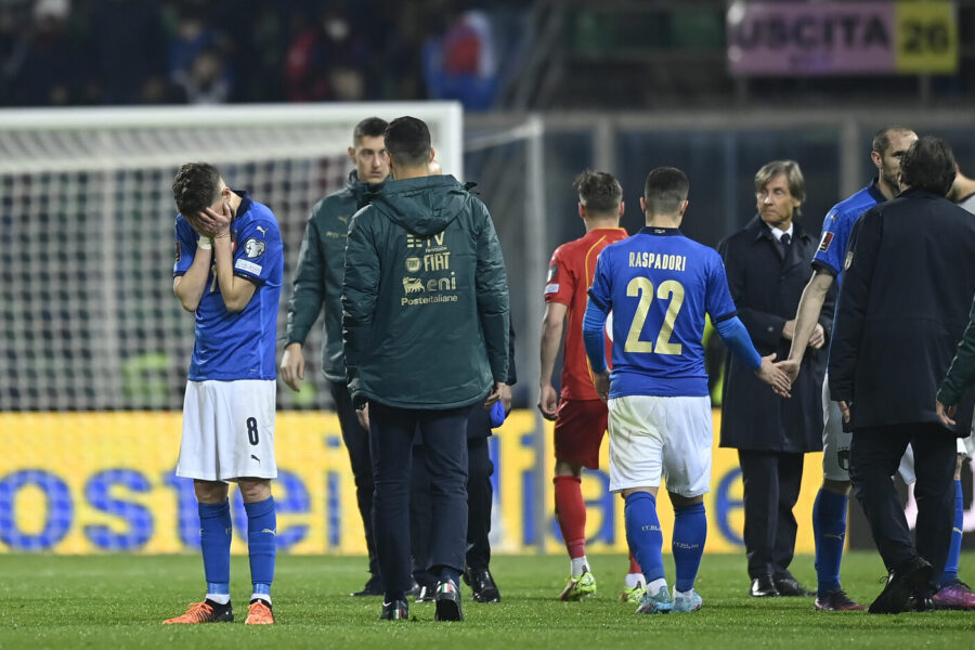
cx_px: 488
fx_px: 10832
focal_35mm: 400
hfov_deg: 5.2
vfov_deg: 3.4
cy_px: 325
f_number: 3.5
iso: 2000
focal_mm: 400
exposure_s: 1/1000
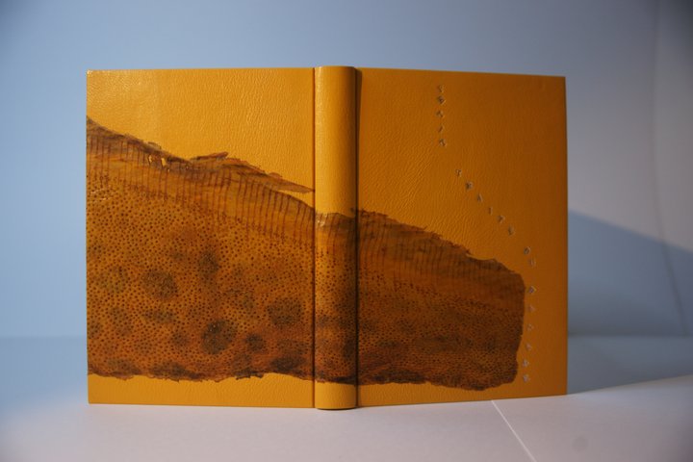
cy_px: 231
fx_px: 866
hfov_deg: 43.6
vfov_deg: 29.9
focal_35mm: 45
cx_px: 346
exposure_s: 1/50
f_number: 4
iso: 400
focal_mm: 45
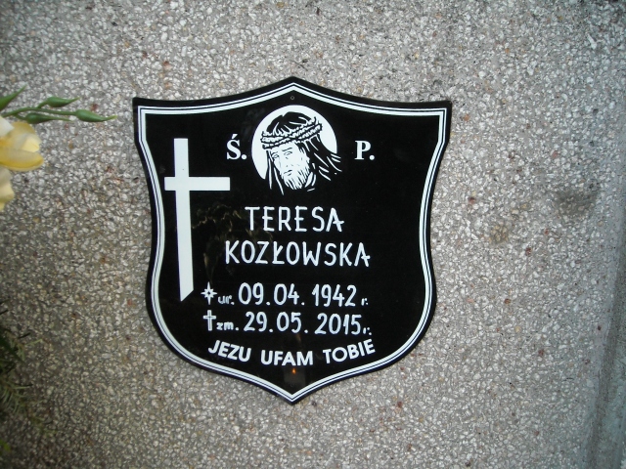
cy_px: 234
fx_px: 633
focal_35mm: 35
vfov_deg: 40.7
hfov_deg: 52.6
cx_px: 313
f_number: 2.8
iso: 208
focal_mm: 5.7
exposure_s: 1/192
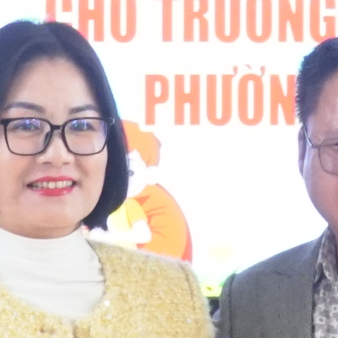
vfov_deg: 3.1
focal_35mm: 562
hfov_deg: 3.1
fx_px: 6212
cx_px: 240
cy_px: 27
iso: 1000
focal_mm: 43
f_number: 4
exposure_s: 1/30
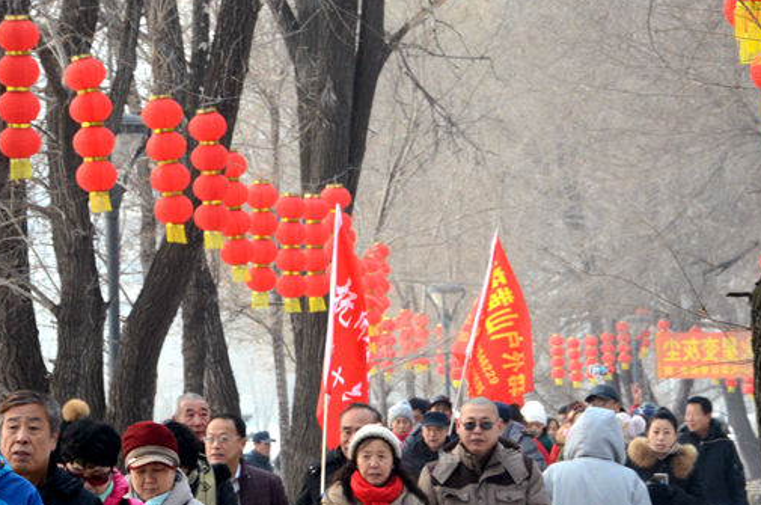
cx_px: 369
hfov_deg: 7.8
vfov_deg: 5.1
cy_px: 383
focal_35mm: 266
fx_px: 5614
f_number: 14
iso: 1250
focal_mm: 112
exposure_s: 1/125
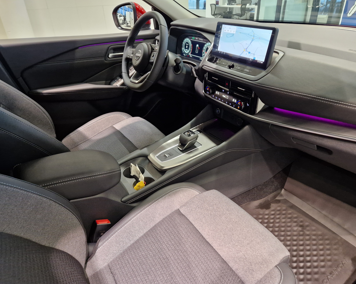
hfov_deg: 70.3
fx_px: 253
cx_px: 186
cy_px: 142
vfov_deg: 58.8
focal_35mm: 24
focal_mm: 5.4
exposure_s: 1/100
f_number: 1.8
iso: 400
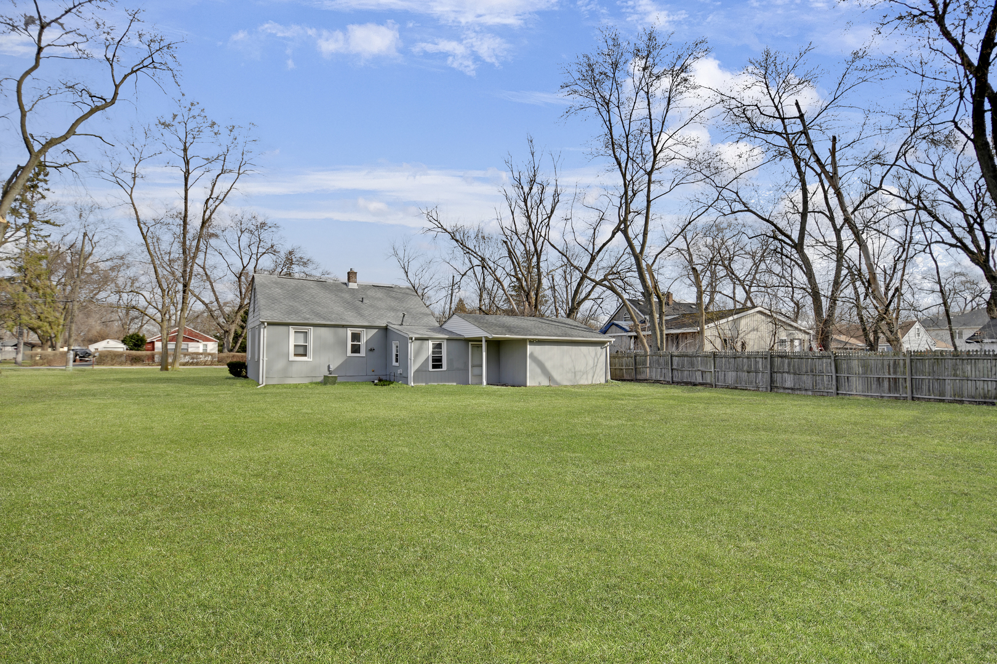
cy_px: 332
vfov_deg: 77.3
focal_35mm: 15
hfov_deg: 100.4
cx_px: 498
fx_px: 415
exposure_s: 1/8000
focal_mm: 10
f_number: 3.5
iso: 200
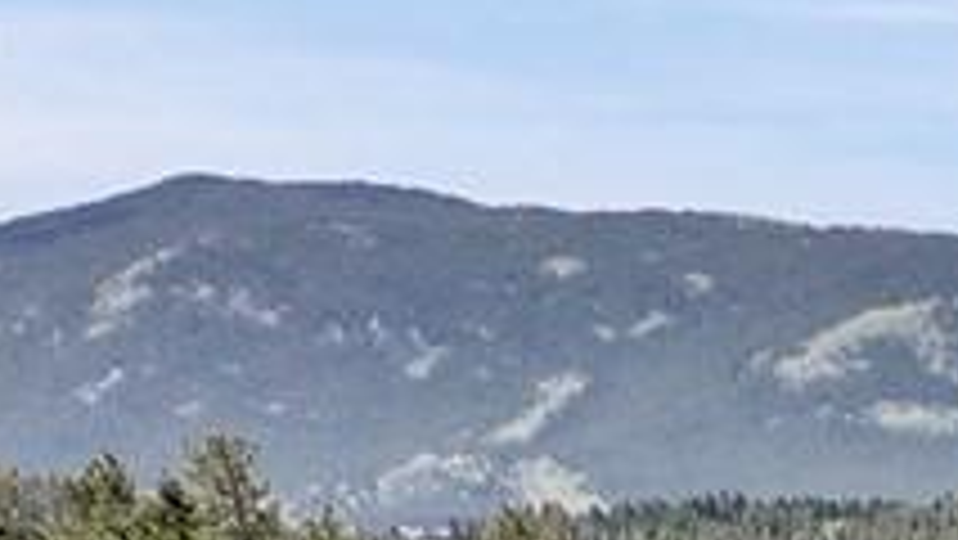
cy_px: 2538
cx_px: 2681
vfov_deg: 5.1
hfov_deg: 9.2
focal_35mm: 196
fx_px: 4981
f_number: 2.8
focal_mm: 12.29
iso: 120
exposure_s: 1/2000
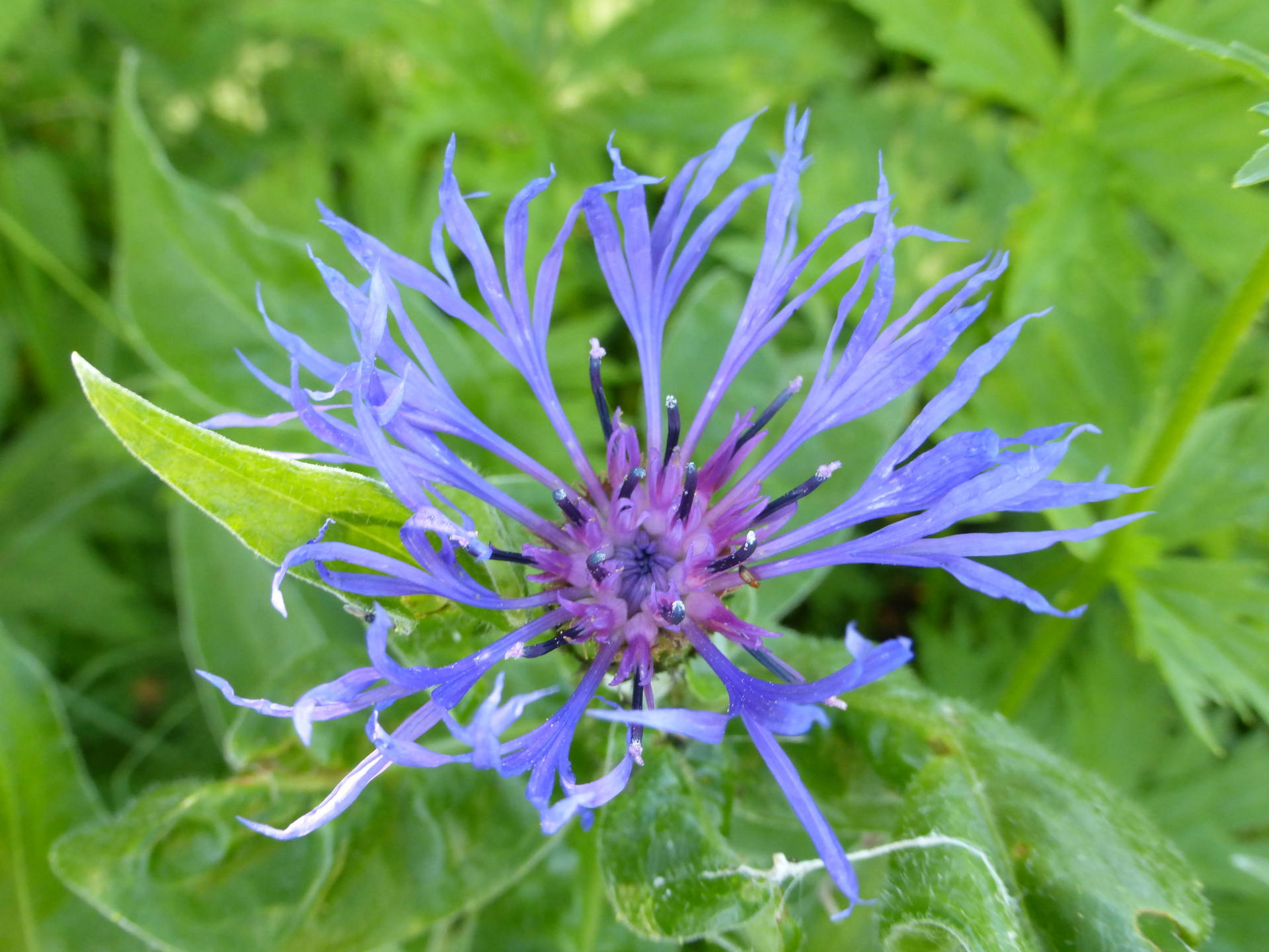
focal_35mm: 35
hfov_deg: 52.6
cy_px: 476
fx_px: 1283
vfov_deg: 40.7
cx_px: 634
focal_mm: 6.1
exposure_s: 1/60
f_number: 3.7
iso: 250
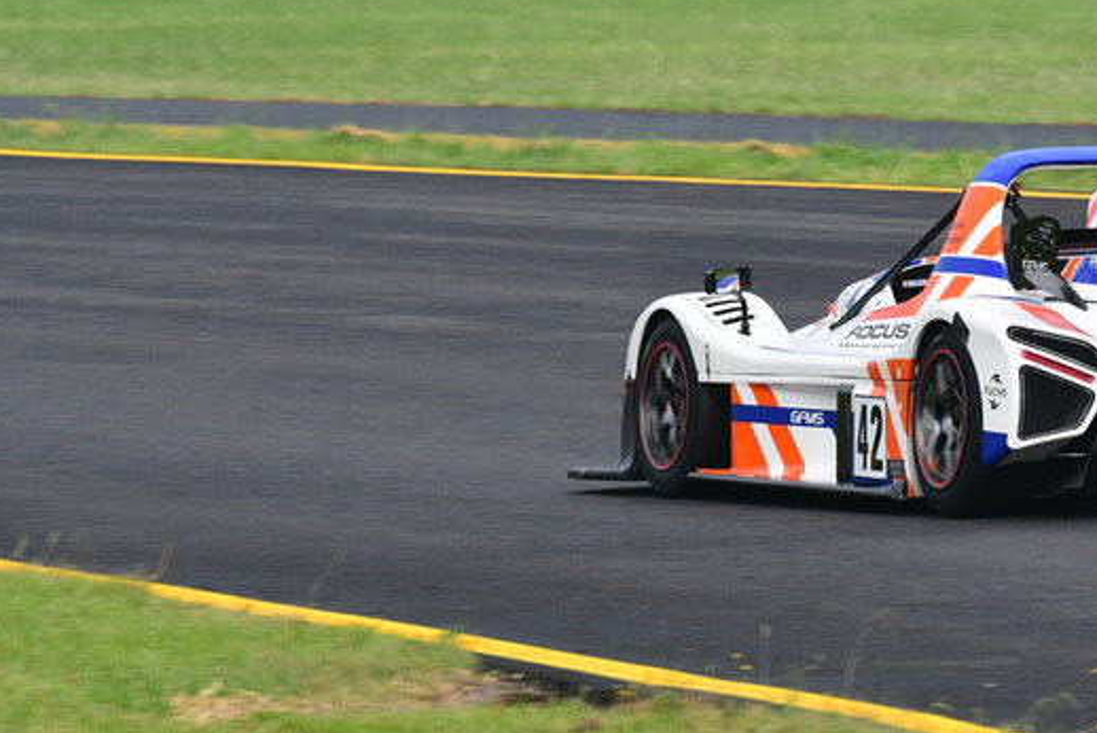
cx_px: 805
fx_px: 23293
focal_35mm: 764
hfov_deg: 2.7
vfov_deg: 1.8
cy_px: 386
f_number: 10
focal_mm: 330
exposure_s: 1/640
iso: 1000
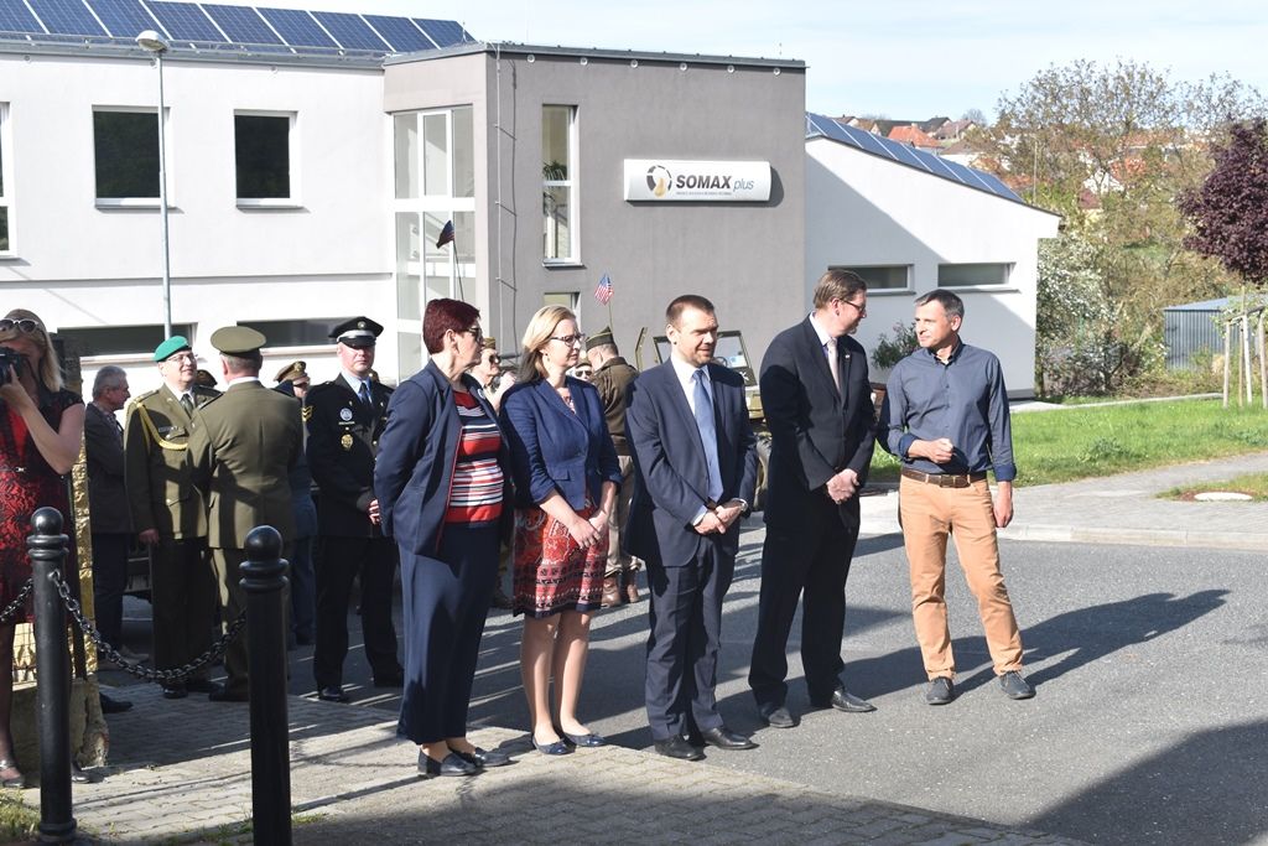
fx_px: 1849
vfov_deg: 25.8
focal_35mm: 52
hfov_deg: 37.8
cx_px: 634
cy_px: 423
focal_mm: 35
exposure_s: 1/160
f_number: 8
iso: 100
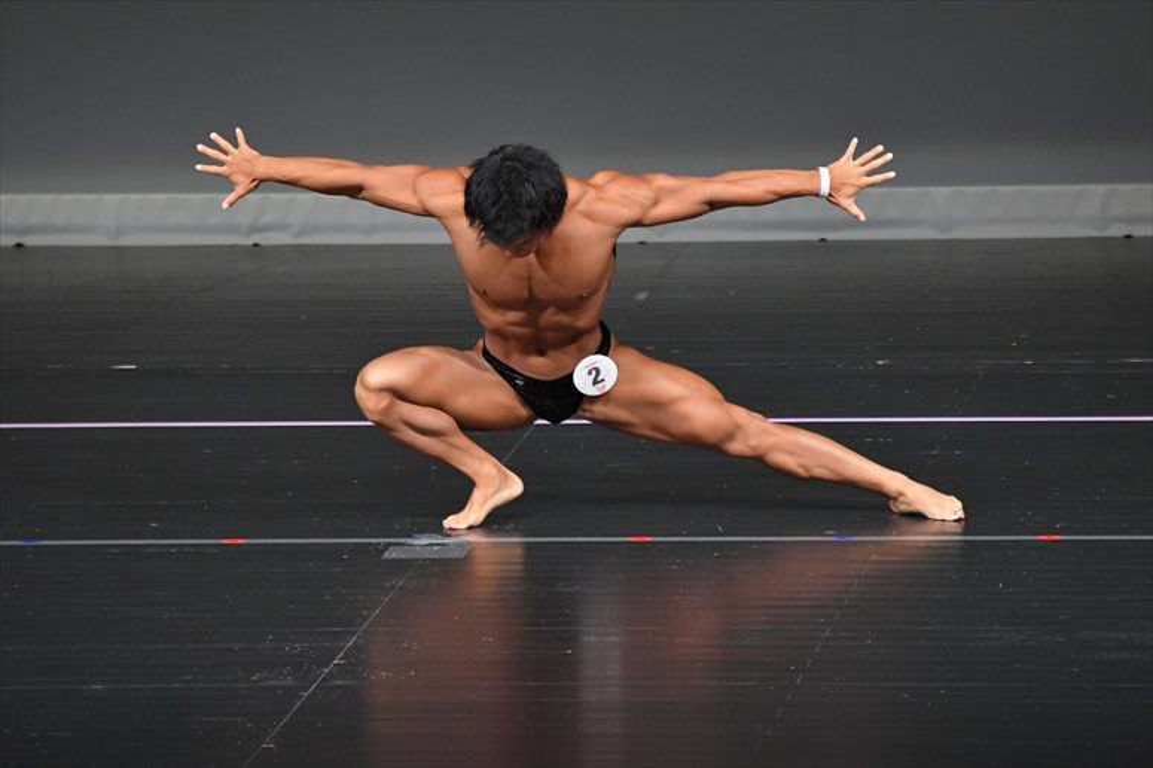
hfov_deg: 4.6
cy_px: 384
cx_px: 576
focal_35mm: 450
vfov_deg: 3.1
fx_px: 14406
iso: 4000
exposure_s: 1/400
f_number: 5.6
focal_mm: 300
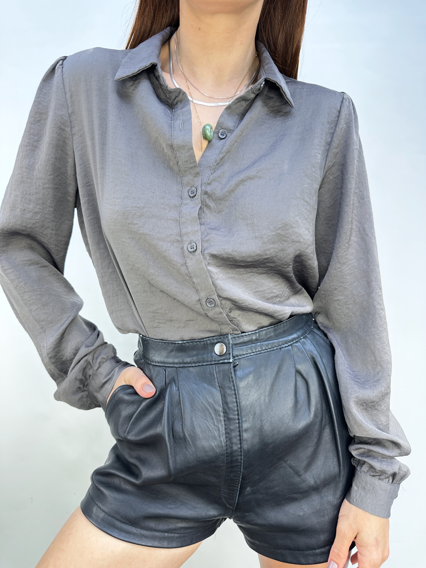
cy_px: 284
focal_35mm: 24
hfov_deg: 56.8
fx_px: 394
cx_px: 213
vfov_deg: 71.6
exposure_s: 1/100
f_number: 1.78
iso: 64
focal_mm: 6.86
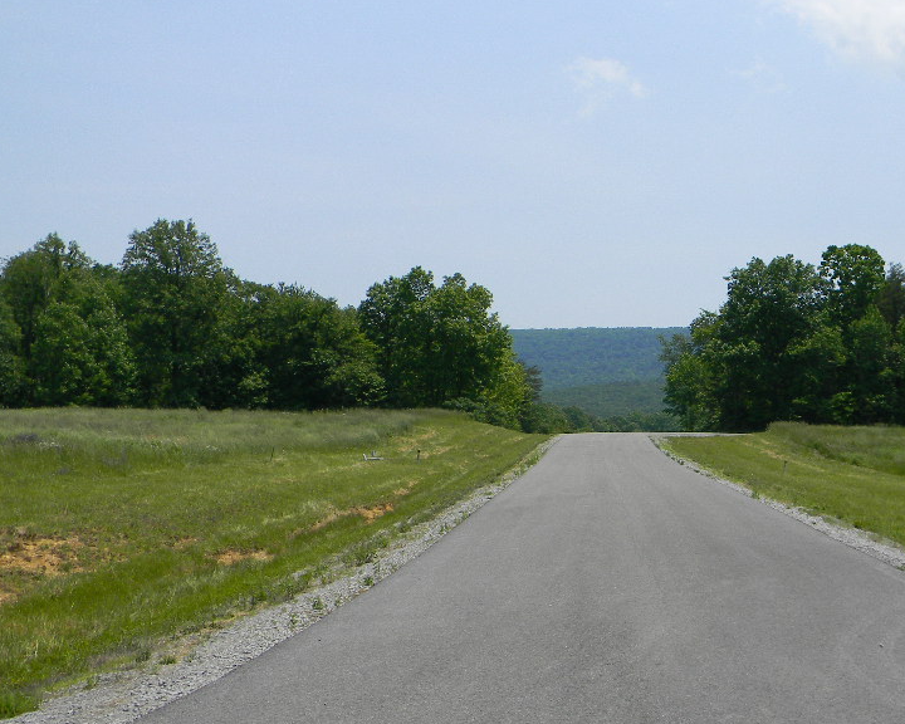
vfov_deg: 30.2
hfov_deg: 36.9
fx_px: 1339
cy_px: 344
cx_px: 615
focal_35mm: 50
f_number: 7.4
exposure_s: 1/300
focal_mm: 6.4
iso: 80
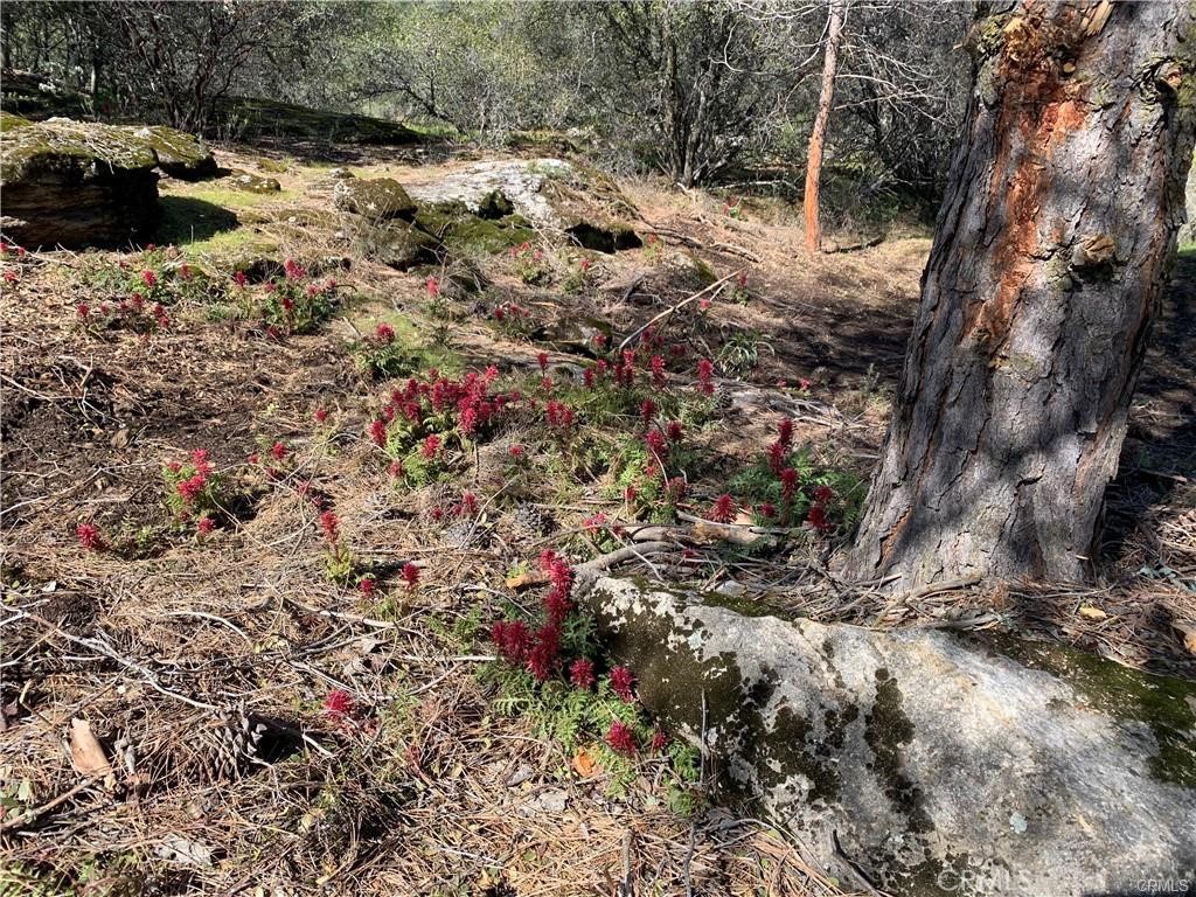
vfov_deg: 53.1
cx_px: 598
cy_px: 448
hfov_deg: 67.3
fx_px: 898
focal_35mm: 26
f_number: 1.8
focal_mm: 4.25
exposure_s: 1/945
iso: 25
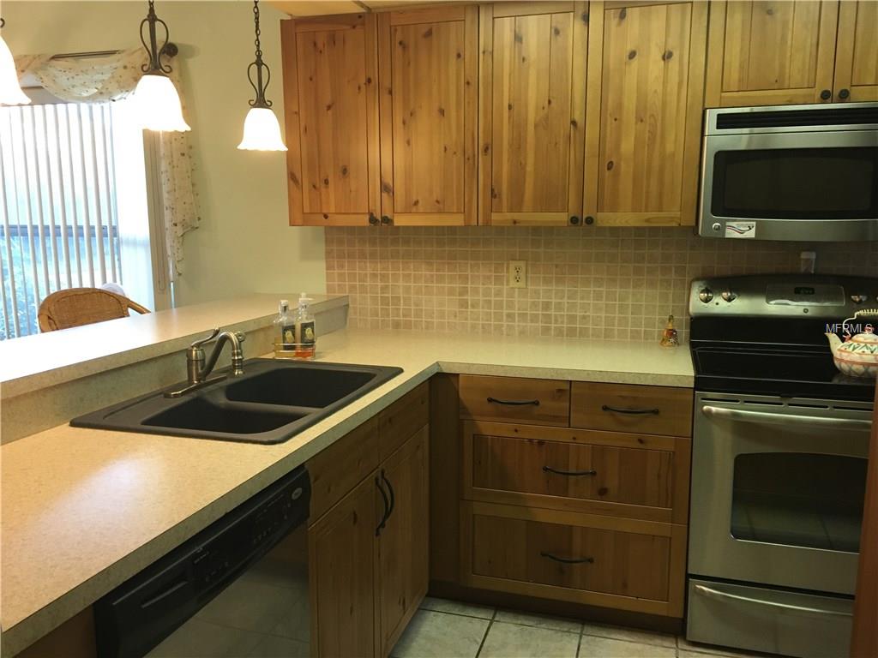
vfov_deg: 48.2
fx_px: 736
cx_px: 439
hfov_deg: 61.7
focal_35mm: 29
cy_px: 329
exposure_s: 1/30
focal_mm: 4.15
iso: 125
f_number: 2.2
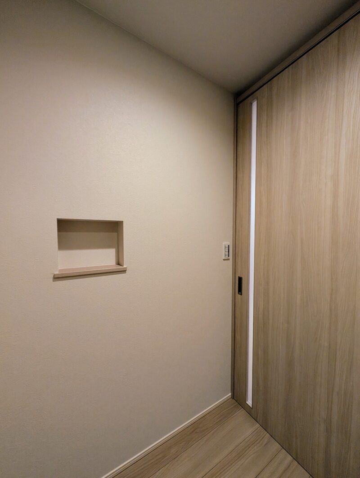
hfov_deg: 94.6
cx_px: 180
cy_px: 239
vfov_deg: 110.5
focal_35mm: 12
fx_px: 166
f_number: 1.7
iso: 339
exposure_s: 1/120
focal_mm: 2.02
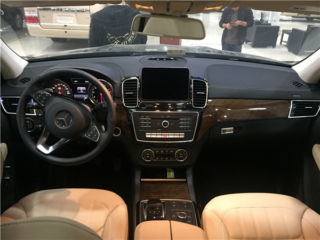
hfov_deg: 61.7
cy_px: 120
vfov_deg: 48.2
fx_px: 268
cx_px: 160
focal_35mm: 29
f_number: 2.2
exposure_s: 1/17
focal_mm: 4.15
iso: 250
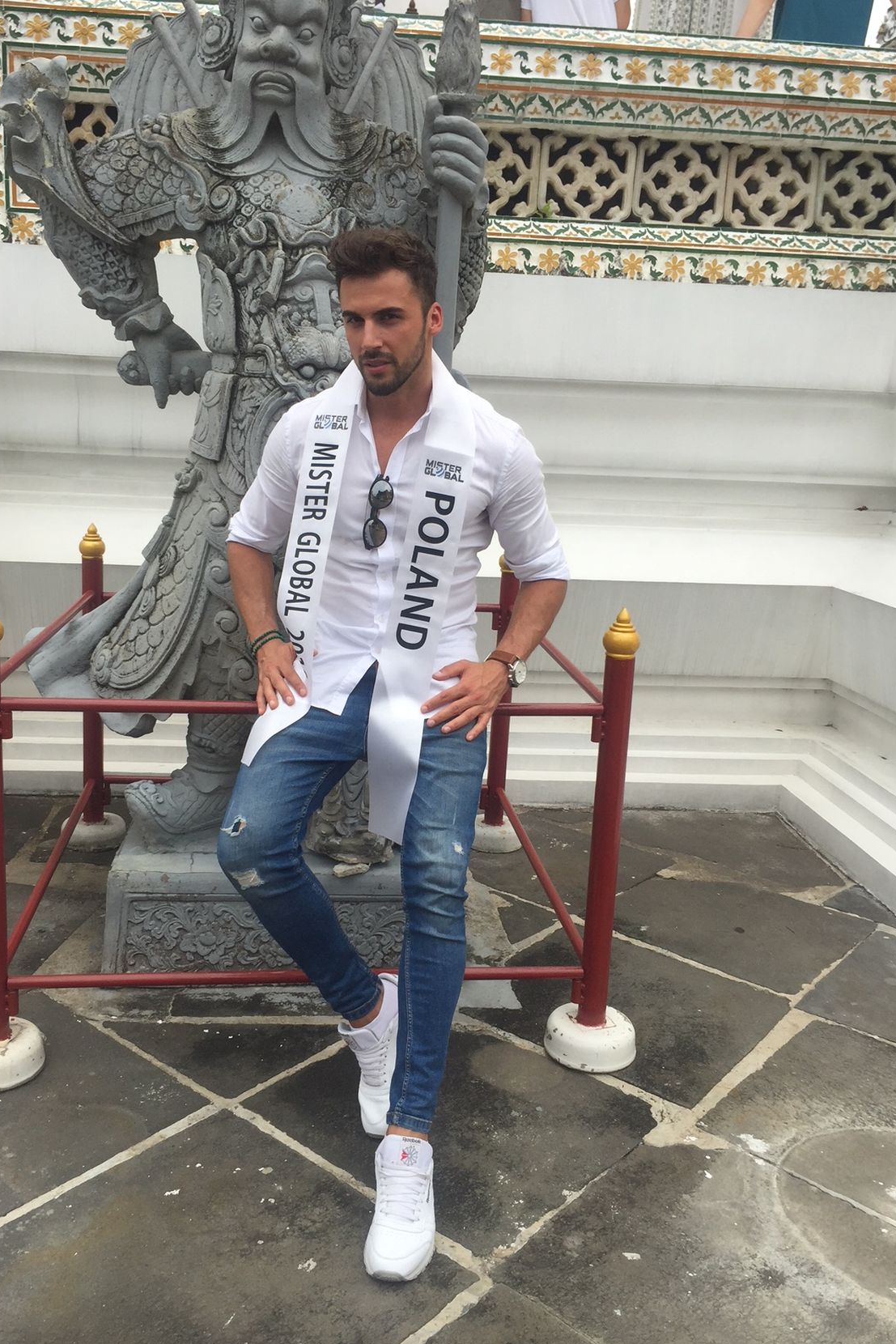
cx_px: 406
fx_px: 1157
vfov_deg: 60.3
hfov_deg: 42.3
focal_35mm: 31
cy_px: 665
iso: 32
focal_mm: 4.15
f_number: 2.2
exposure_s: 1/1014
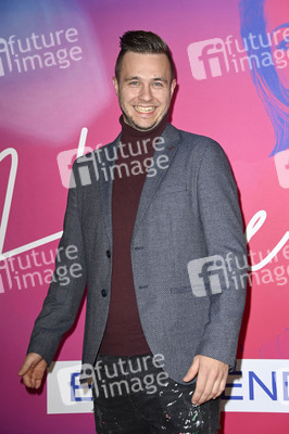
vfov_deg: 23.9
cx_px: 144
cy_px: 217
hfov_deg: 16.0
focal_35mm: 85
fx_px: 1025
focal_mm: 85
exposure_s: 1/250
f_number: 5.6
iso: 500
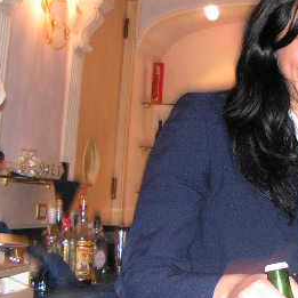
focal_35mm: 78
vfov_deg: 22.0
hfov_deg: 20.9
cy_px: 82
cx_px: 343
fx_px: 760
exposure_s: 1/40
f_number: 3.2
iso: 200
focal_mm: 6
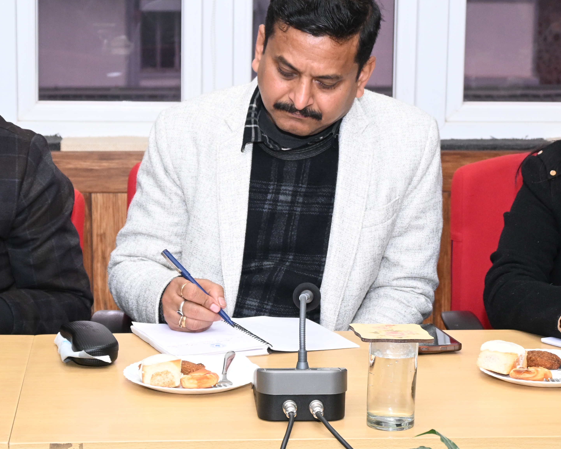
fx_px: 1858
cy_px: 245
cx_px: 249
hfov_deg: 17.2
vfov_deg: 13.8
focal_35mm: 112
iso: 1250
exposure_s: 1/125
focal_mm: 41
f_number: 6.3
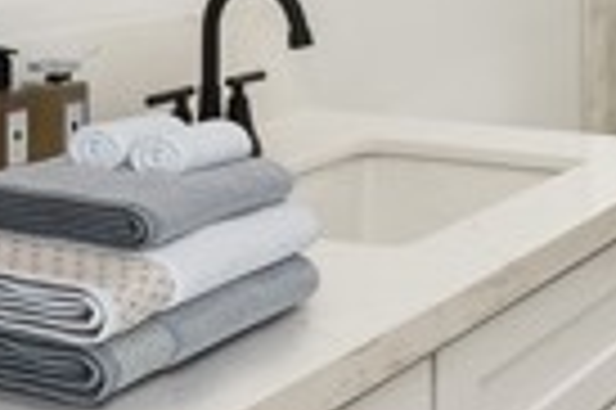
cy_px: -146
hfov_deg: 27.7
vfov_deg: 17.4
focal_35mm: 72
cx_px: 184
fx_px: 1236
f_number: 5.6
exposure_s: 1/15
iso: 100
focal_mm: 15.5
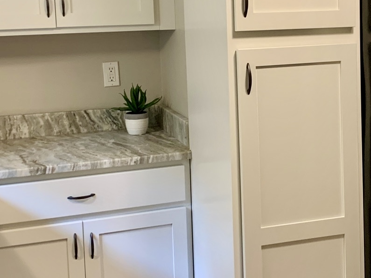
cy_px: 83
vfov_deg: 21.8
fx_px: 718
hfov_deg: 28.6
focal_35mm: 67
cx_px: 276
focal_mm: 4.25
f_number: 1.8
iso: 160
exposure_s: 1/60
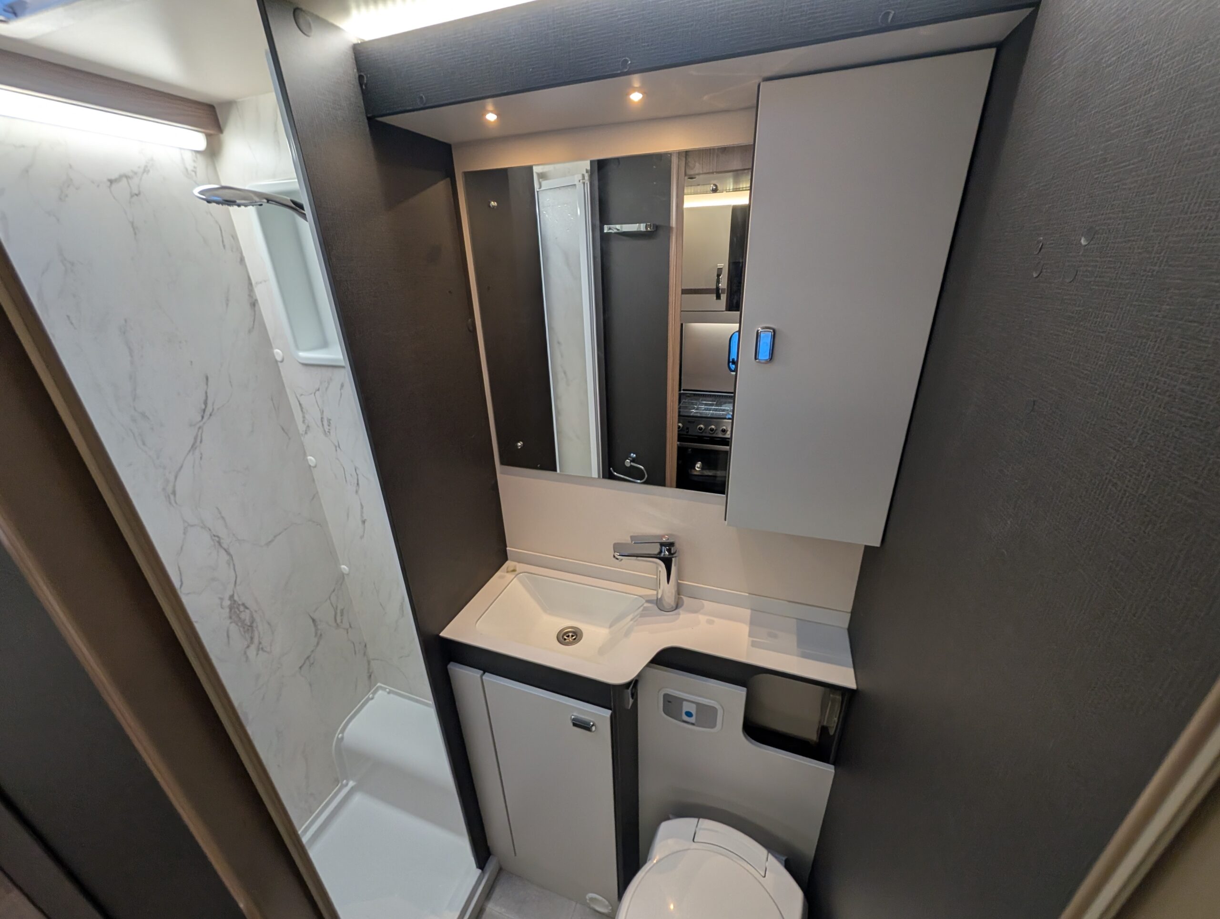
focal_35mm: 12
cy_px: 460
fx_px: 424
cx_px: 610
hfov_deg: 110.5
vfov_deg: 94.6
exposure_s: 1/58.7
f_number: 1.7
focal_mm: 2.02
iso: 138
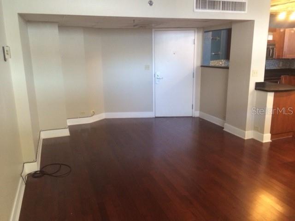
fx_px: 256
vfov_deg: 46.8
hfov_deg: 60.0
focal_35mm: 30
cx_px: 148
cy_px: 110
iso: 320
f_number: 2.2
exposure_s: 1/30
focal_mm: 4.12
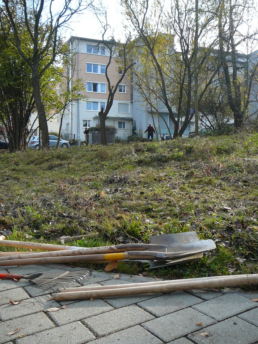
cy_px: 172
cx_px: 129
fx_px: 348
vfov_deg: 52.6
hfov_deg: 40.7
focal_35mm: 35
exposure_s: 1/250
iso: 80
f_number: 2.8
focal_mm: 5.2
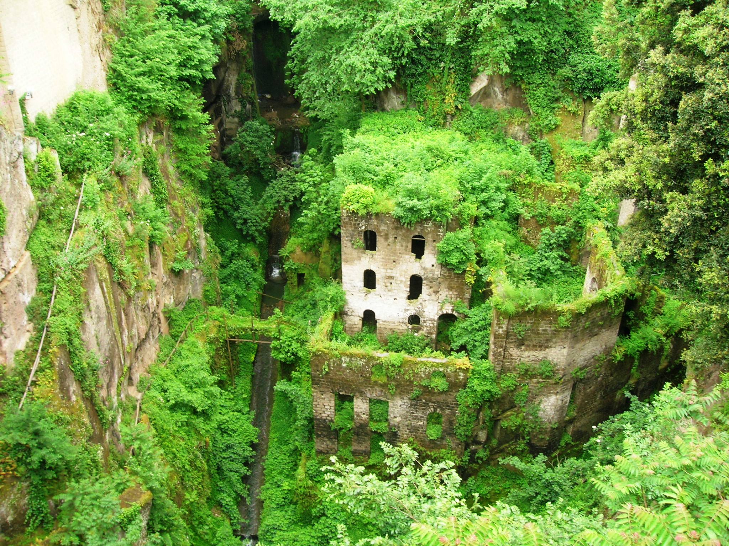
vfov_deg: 41.8
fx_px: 716
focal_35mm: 34
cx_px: 364
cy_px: 273
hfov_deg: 54.0
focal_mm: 5.7
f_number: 4.9
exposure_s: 1/22
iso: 50
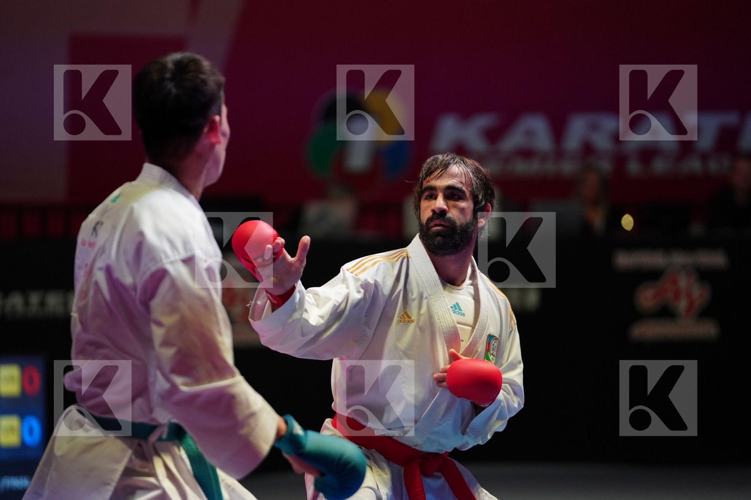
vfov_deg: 7.5
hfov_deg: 11.3
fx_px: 3796
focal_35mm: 182
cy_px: 250
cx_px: 376
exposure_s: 1/1000
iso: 2000
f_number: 2.8
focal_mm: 182
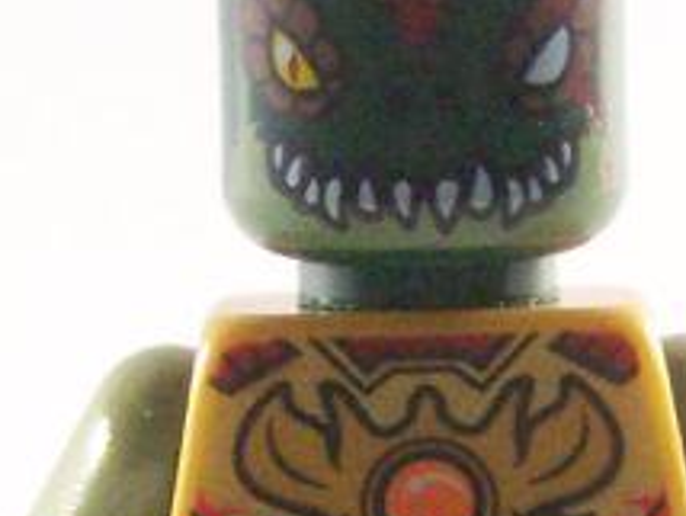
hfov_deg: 5.0
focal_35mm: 392
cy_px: 558
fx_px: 7777
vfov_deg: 3.8
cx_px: 436
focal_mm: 13.7
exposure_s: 1/60
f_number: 3.2
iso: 400
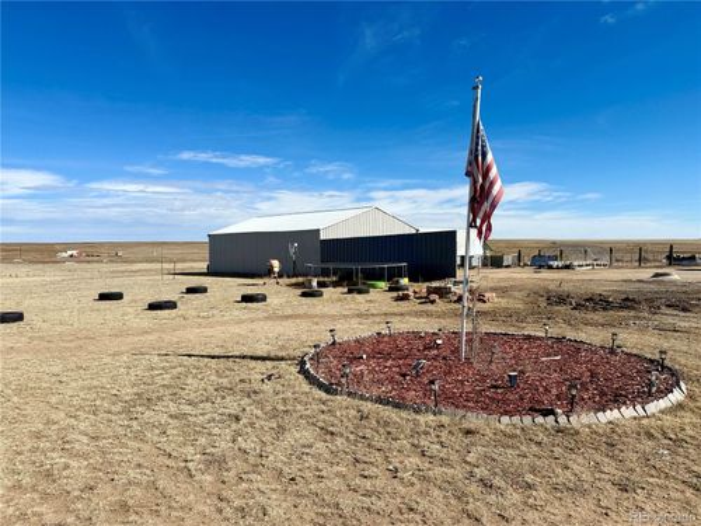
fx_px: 486
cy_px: 263
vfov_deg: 56.8
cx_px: 350
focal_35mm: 24
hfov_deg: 71.6
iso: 80
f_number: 1.78
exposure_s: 1/8130
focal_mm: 6.76
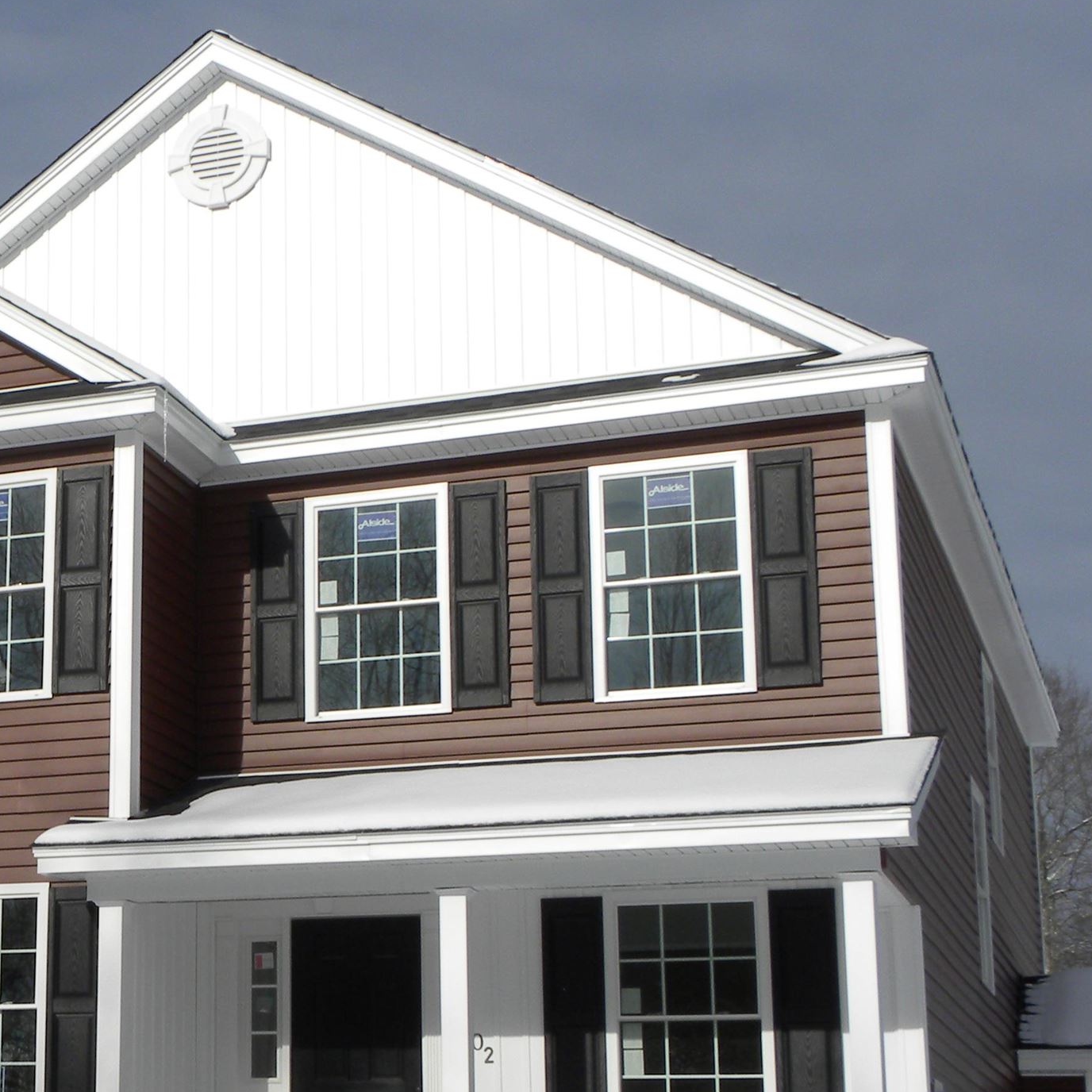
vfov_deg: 23.6
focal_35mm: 73
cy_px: 693
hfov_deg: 22.5
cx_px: -78
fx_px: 2605
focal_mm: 6.6
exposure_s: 1/567
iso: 64
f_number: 7.1
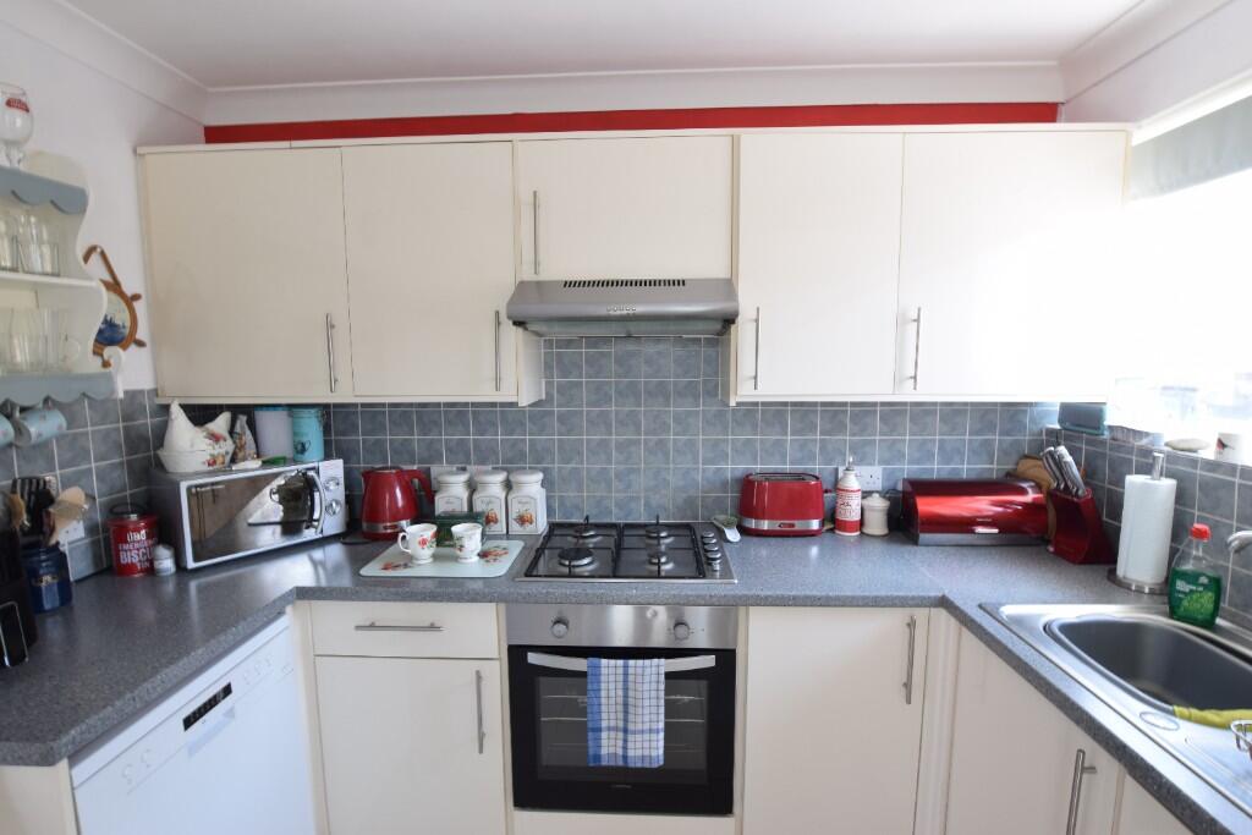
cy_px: 418
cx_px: 626
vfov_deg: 69.7
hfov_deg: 92.4
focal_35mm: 17
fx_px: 600
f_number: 7.1
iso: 100
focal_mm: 11.5
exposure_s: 1/5
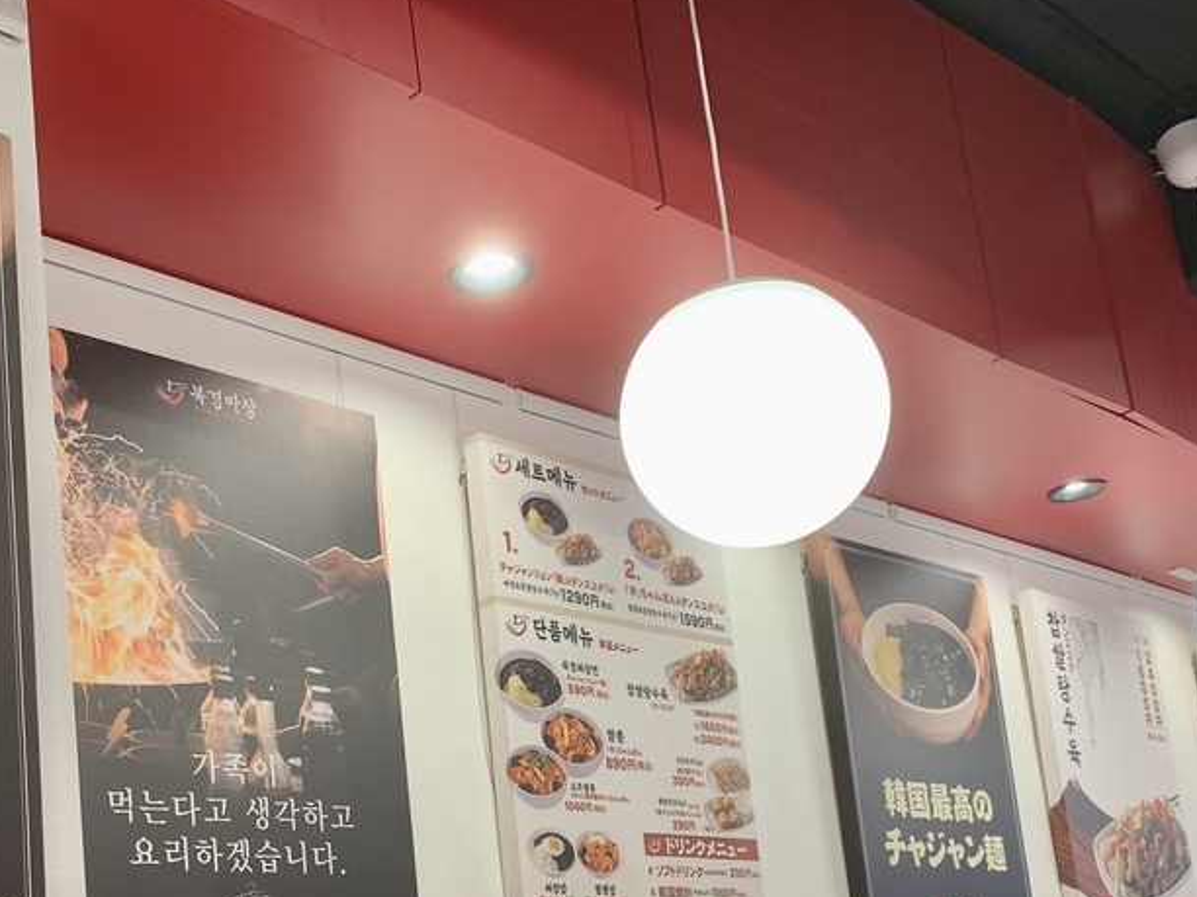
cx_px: 471
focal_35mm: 51
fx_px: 1764
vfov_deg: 27.7
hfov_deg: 37.3
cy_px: 772
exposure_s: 1/100
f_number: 1.8
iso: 80
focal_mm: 4.25
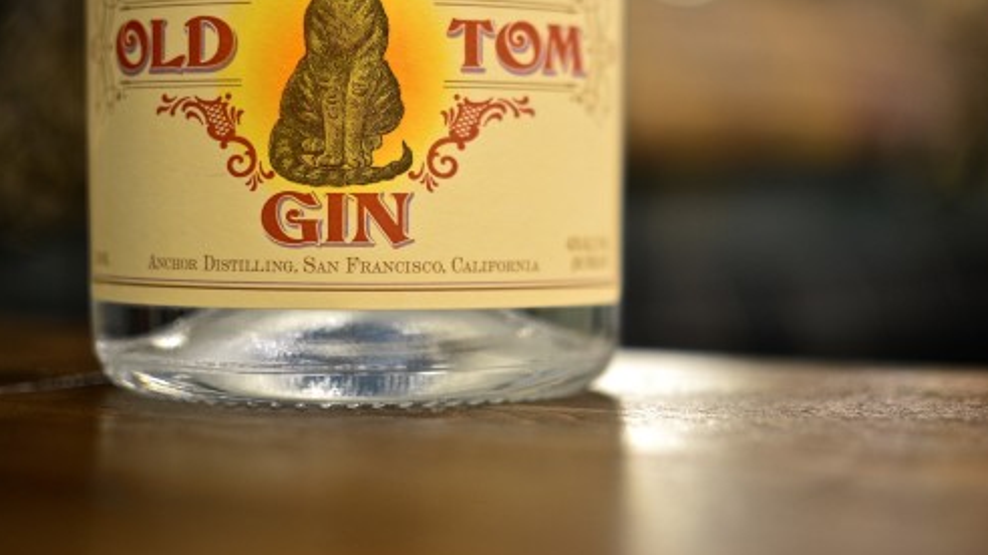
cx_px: 600
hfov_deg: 29.4
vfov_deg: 16.8
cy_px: 156
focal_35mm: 72
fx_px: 1878
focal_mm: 35
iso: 200
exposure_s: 1/25
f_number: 1.8
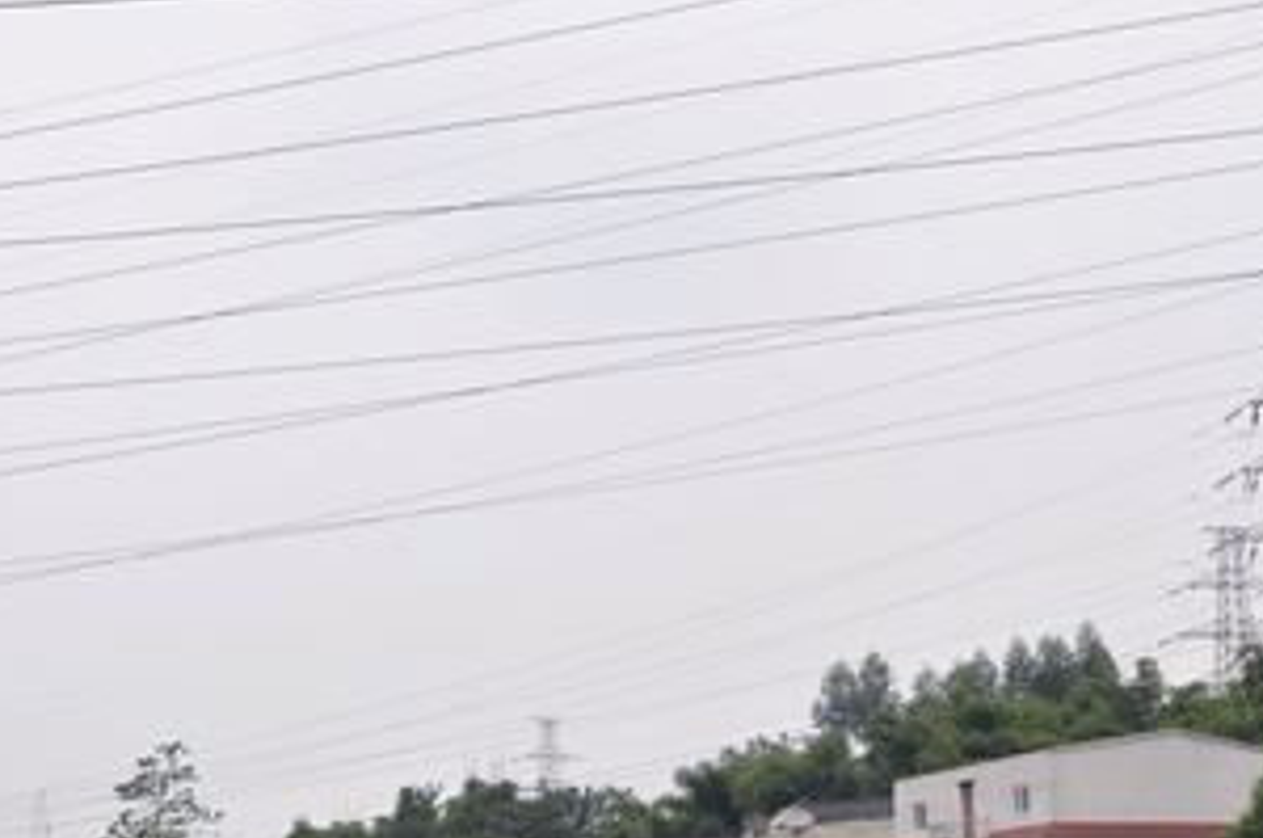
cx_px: 594
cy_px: 476
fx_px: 2802
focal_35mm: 80
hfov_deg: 25.4
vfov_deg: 17.0
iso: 200
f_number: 7.1
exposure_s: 1/125
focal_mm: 32
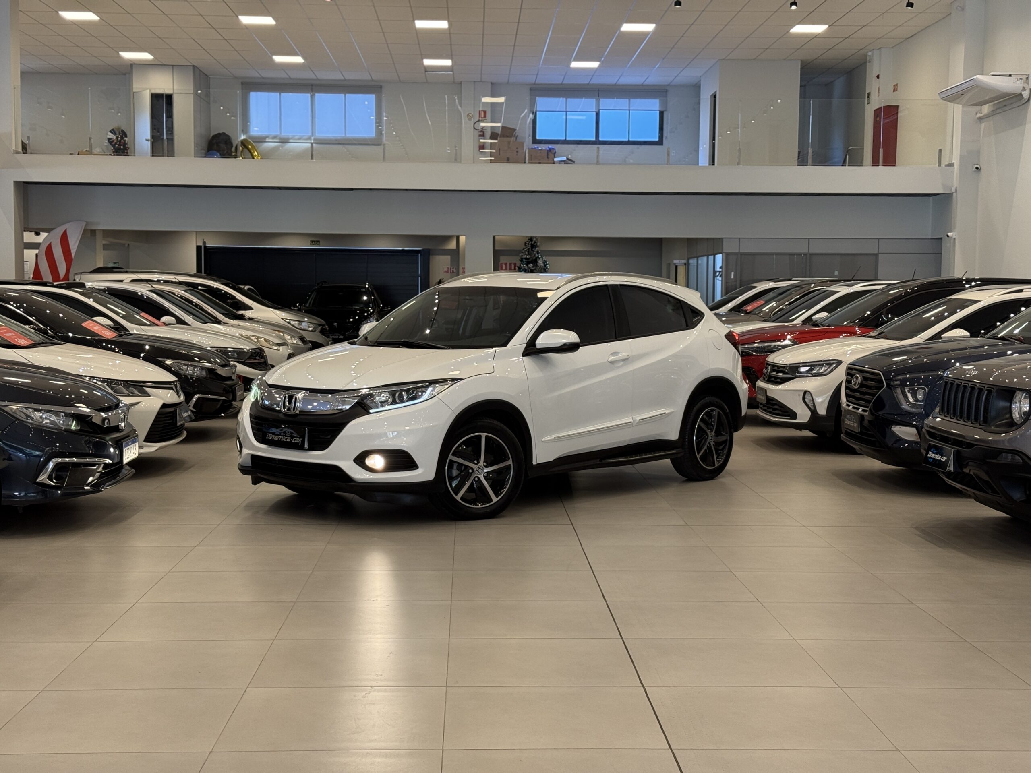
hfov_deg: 39.7
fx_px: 1430
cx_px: 516
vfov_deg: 30.3
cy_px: 386
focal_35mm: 48
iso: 80
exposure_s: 1/60
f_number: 1.78
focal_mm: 6.76
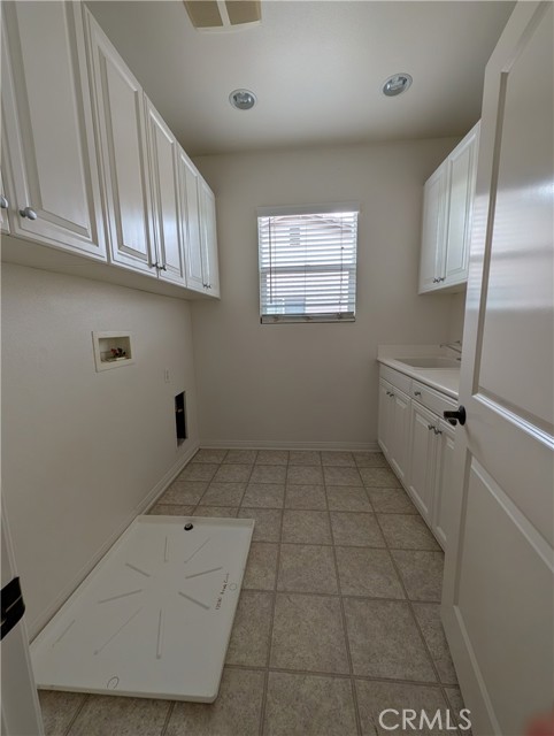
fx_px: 255
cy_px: 368
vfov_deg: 110.5
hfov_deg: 94.6
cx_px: 277
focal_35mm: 12
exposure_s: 1/176
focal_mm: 2.02
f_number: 1.7
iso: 51
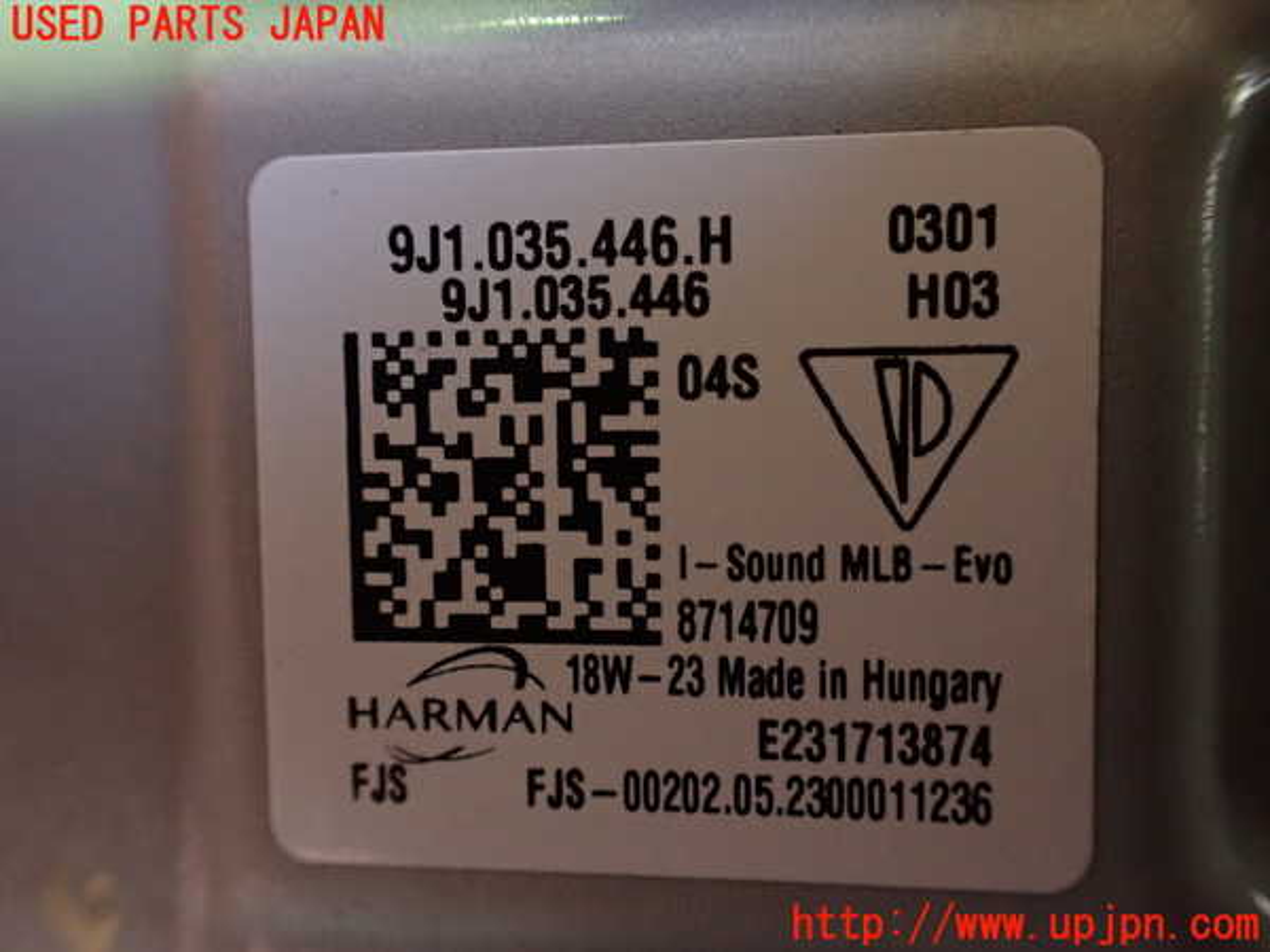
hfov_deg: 60.0
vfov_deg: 46.8
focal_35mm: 30
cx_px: 635
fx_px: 1101
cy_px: 476
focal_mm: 5.4
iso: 800
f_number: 2.3
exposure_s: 1/50
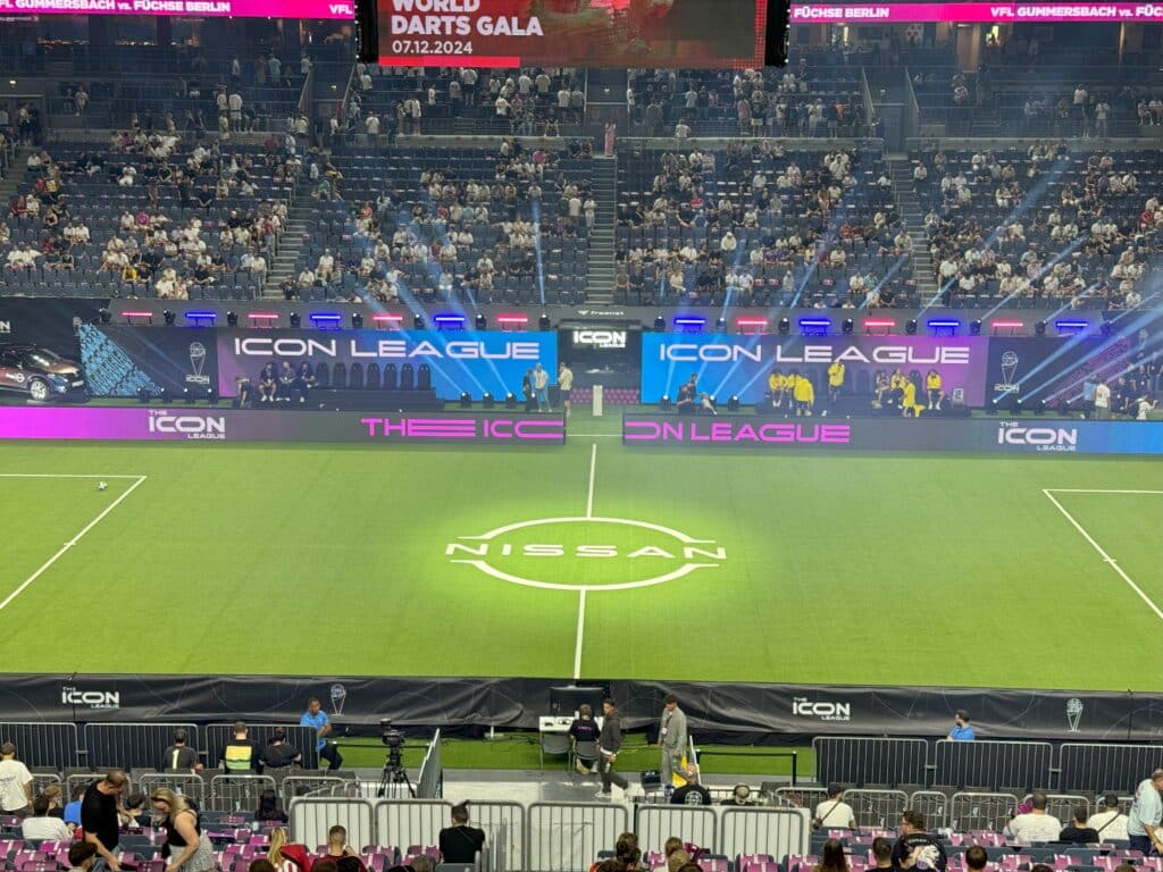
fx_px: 1613
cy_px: 436
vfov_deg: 30.3
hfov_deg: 39.7
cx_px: 582
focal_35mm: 48
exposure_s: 1/120
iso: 64
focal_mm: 6.76
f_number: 1.78
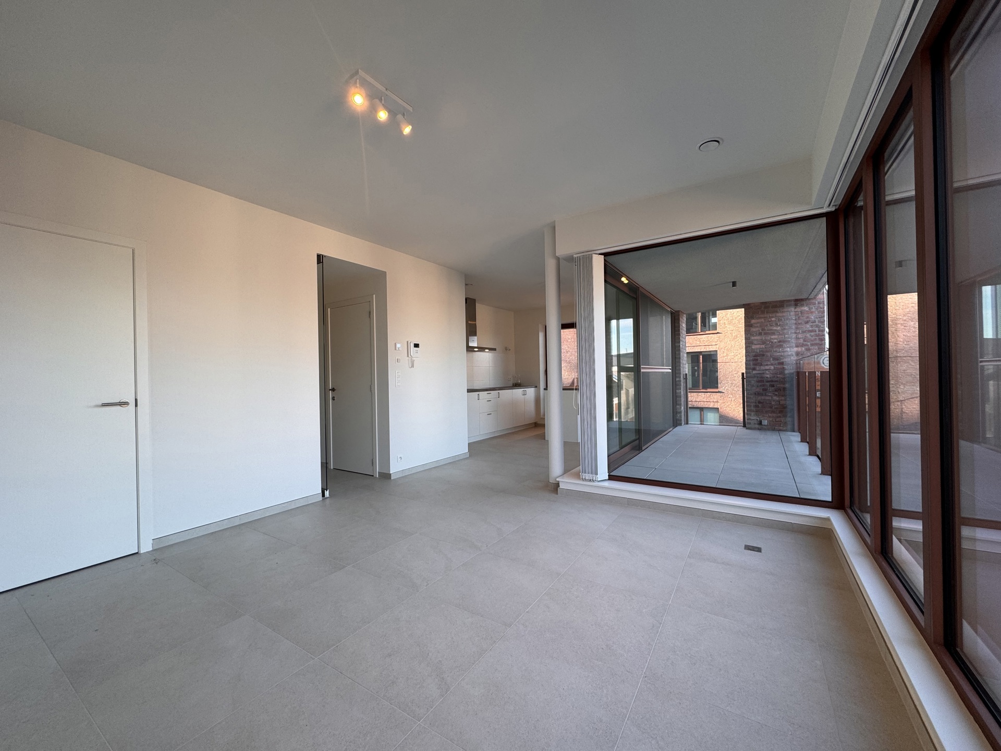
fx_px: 405
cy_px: 376
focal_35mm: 14
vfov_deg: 85.7
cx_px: 500
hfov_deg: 102.1
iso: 50
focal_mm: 2.22
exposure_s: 1/100
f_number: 2.2
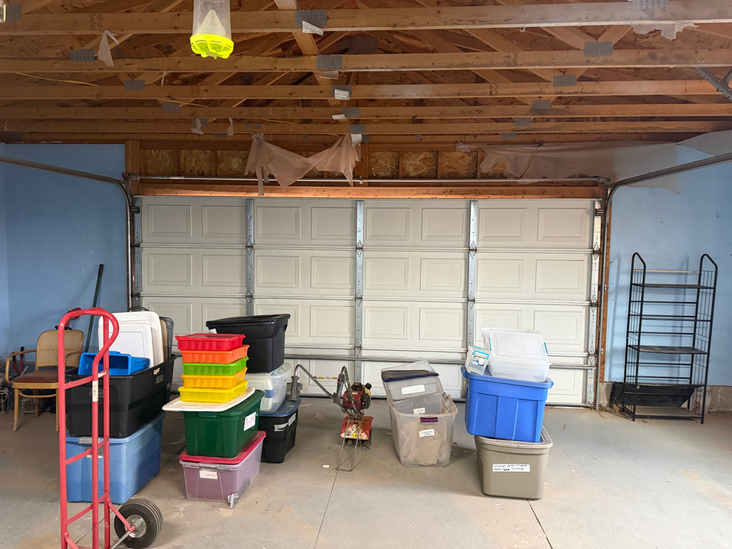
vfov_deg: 56.8
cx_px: 366
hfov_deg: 71.6
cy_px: 274
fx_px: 508
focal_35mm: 24
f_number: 1.78
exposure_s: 1/40
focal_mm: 6.76
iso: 640
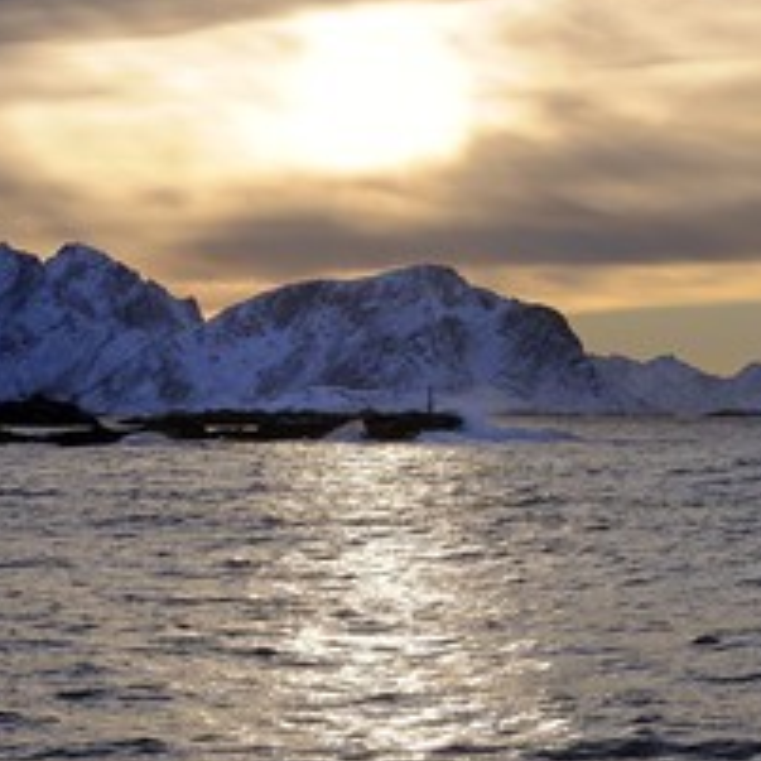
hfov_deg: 14.0
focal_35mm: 124
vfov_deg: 14.1
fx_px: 3084
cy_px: 352
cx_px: 526
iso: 200
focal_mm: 70
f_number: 16
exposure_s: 1/250
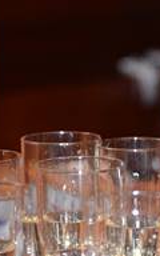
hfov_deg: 5.9
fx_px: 1521
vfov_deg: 9.6
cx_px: 285
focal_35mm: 218
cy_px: 199
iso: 1250
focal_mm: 50
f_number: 2.8
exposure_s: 1/30
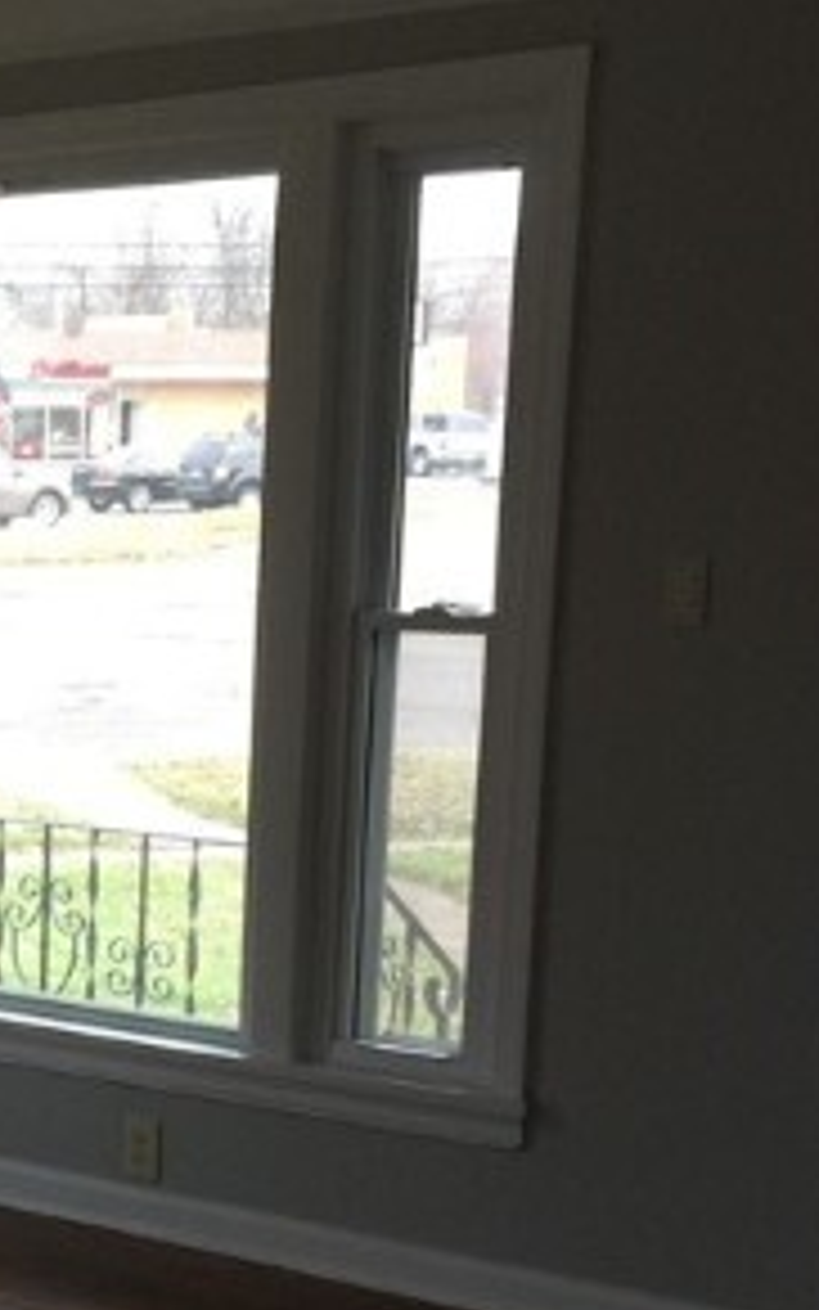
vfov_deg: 25.0
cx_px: -374
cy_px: 1071
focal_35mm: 81
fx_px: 2891
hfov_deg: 15.1
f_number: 2.2
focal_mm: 4.15
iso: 32
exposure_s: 1/30
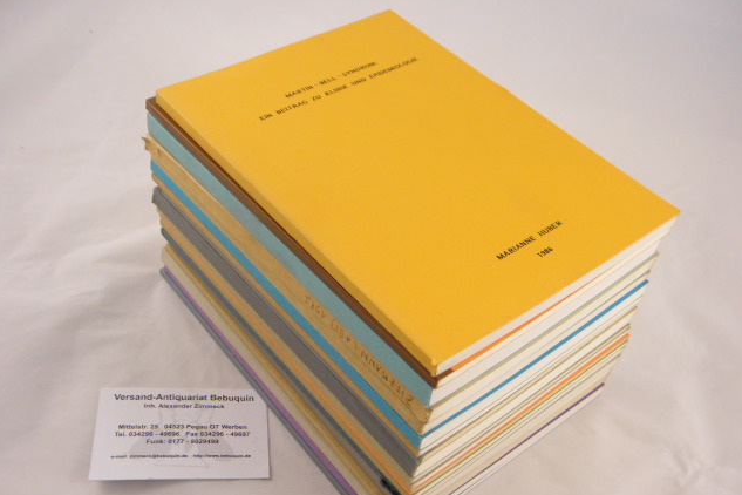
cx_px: 370
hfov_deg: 47.4
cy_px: 278
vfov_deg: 32.6
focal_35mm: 41
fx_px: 845
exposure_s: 1/50
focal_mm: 7.1
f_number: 3.8
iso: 100
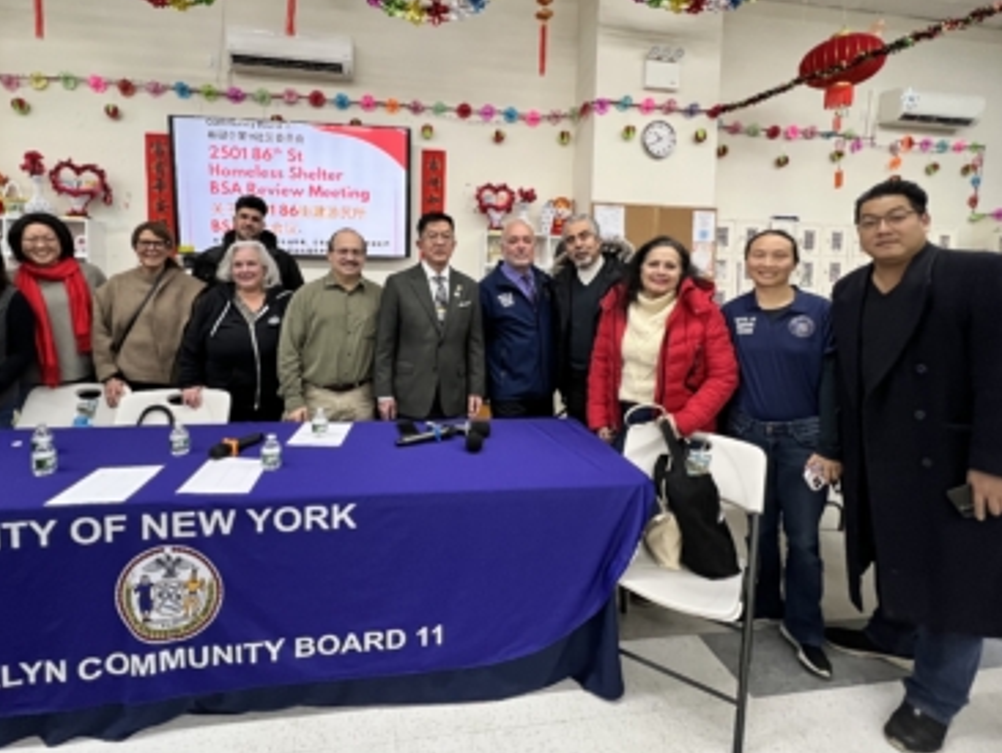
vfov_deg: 77.3
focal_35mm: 16
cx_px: 460
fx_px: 463
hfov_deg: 94.3
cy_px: 304
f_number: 1.8
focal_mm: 1.57
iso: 200
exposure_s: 1/120
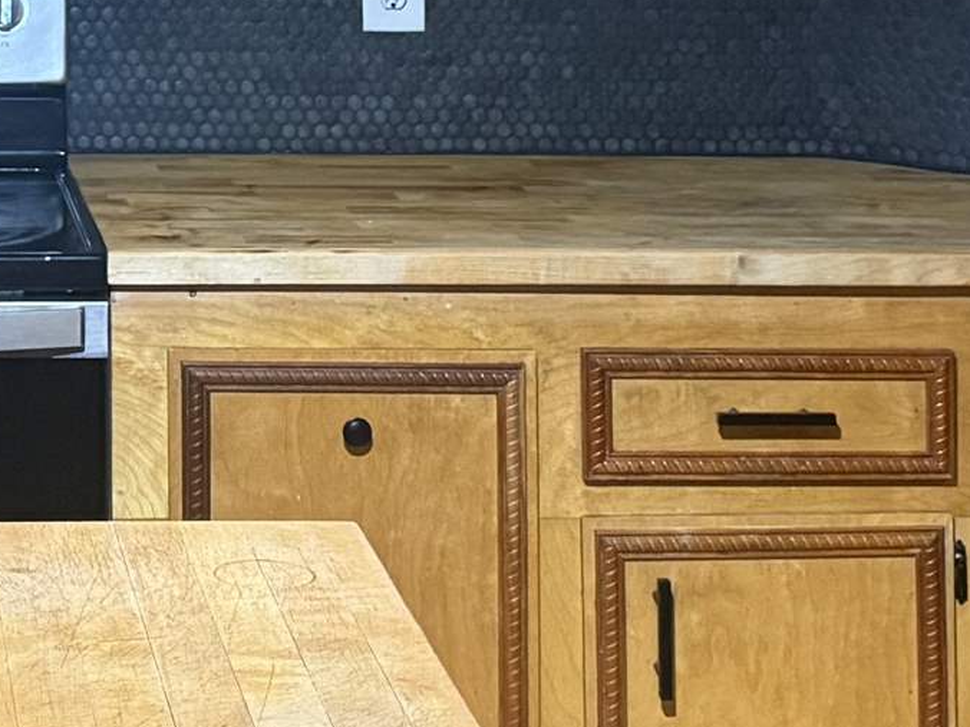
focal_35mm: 109
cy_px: -364
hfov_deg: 17.5
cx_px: -67
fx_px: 3054
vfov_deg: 12.9
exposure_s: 1/60
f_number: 1.78
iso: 500
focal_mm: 6.76
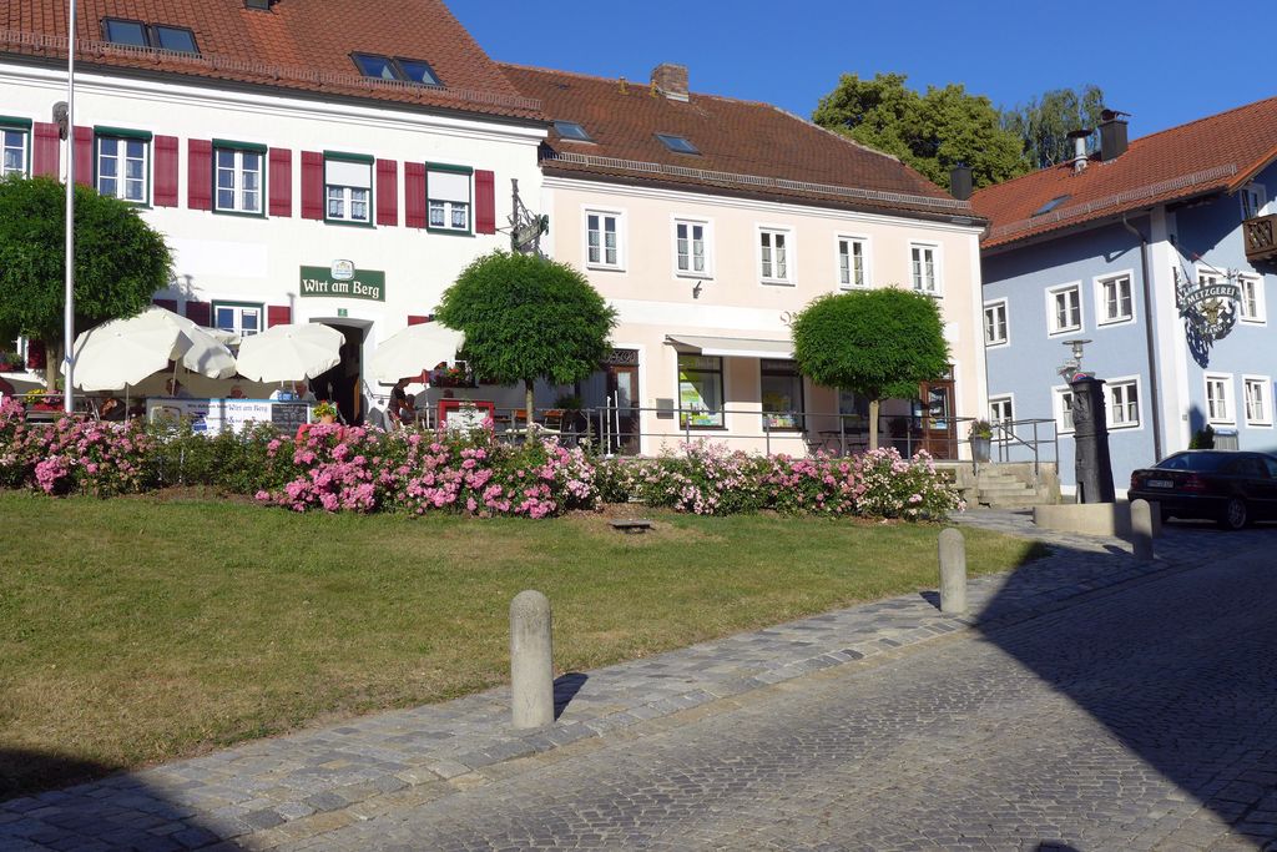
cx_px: 638
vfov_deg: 37.9
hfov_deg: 54.4
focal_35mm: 35
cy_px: 426
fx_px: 1242
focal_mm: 6.9
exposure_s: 1/2000
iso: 80
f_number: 2.8
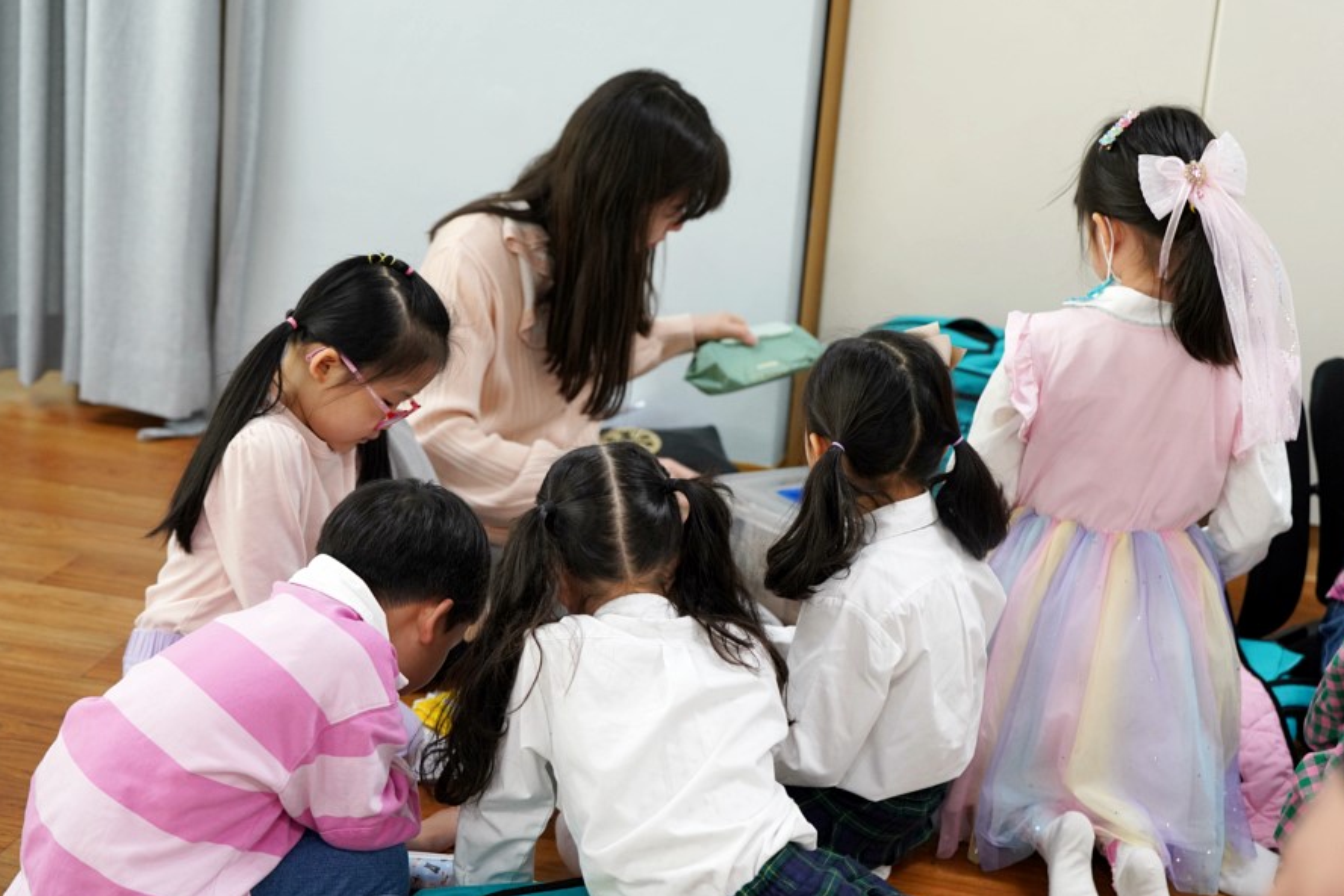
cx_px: 667
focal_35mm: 73
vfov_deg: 18.7
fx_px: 2725
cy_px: 448
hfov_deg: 27.7
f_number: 4
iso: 1600
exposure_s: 1/160
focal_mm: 72
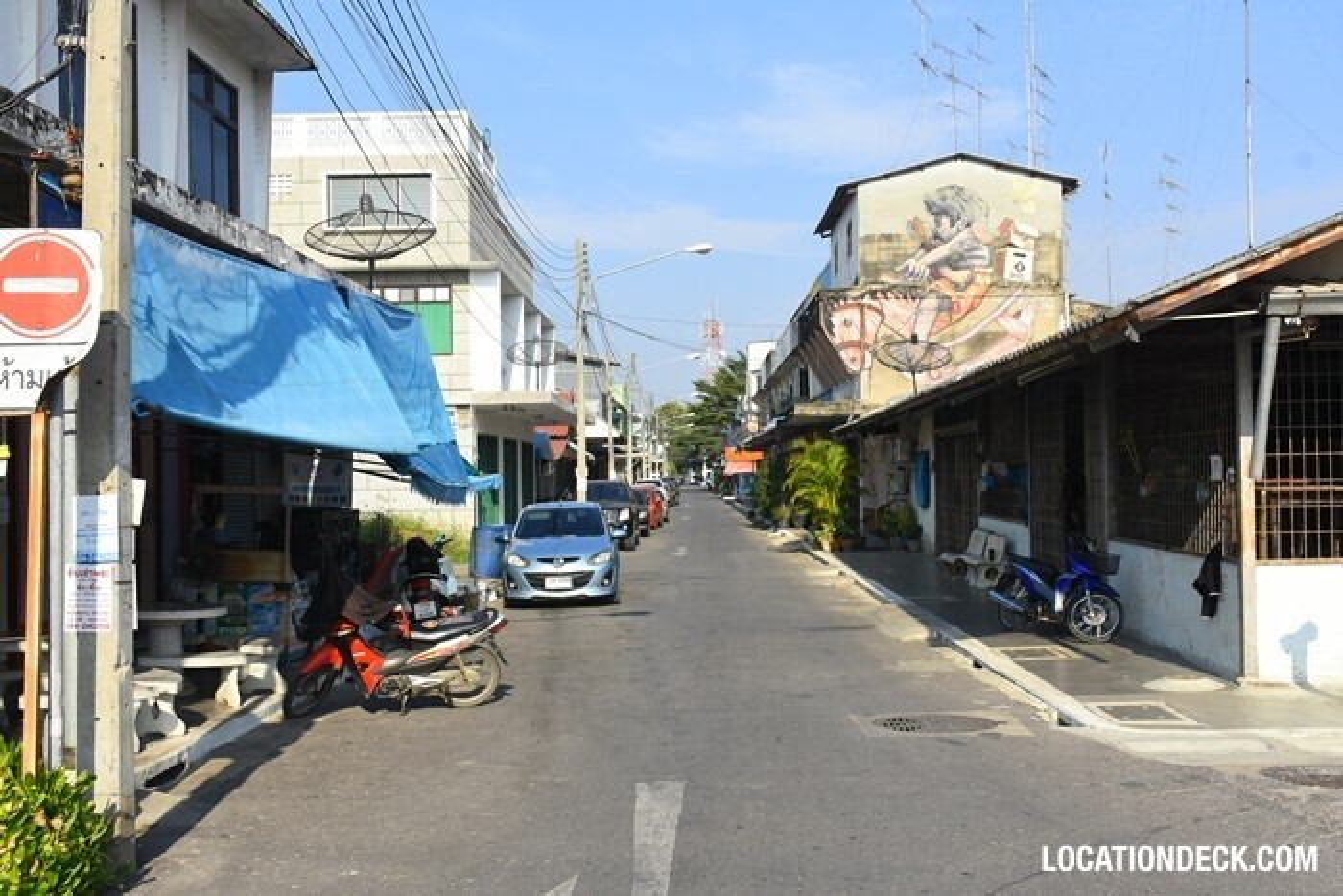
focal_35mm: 39
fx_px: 1455
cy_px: 448
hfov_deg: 49.5
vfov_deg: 34.2
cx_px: 672
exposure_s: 1/500
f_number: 8
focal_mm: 26
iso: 250
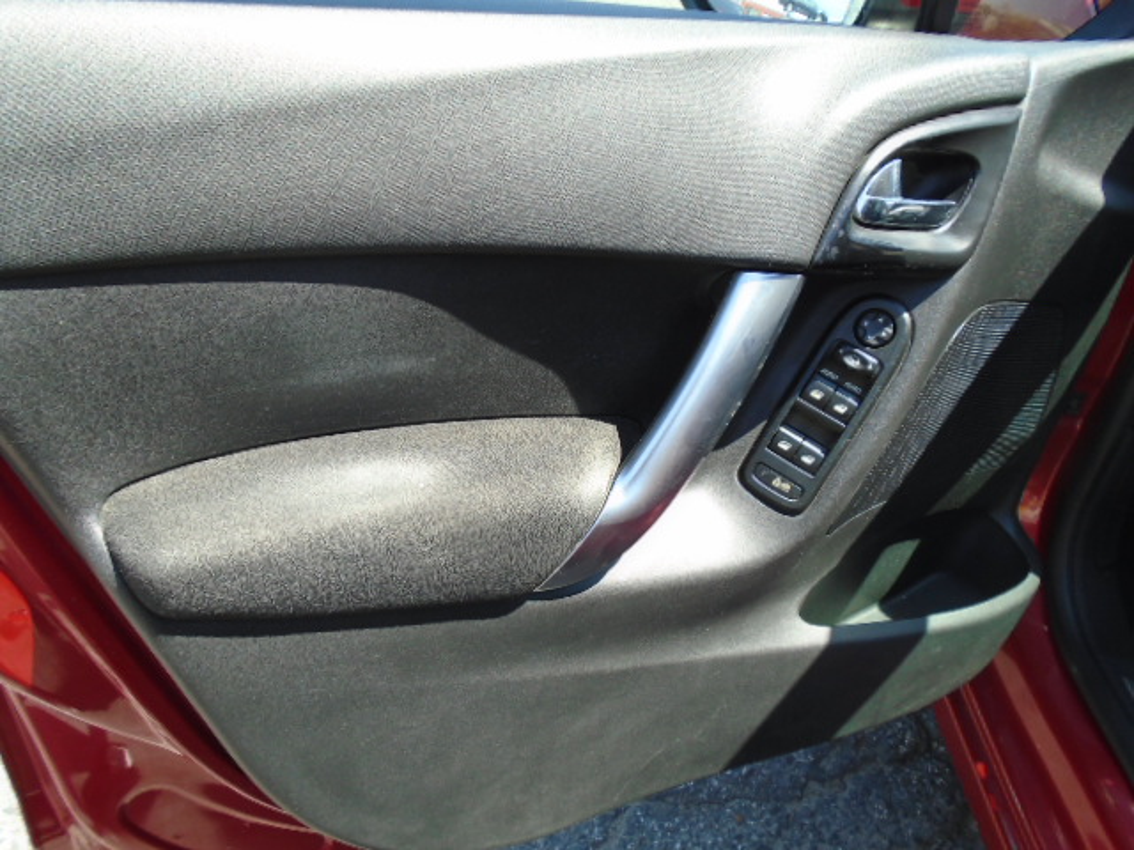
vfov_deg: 53.1
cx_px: 567
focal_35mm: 26
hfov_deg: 67.3
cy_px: 425
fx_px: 852
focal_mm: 4.6
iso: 100
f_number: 3.2
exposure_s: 1/200
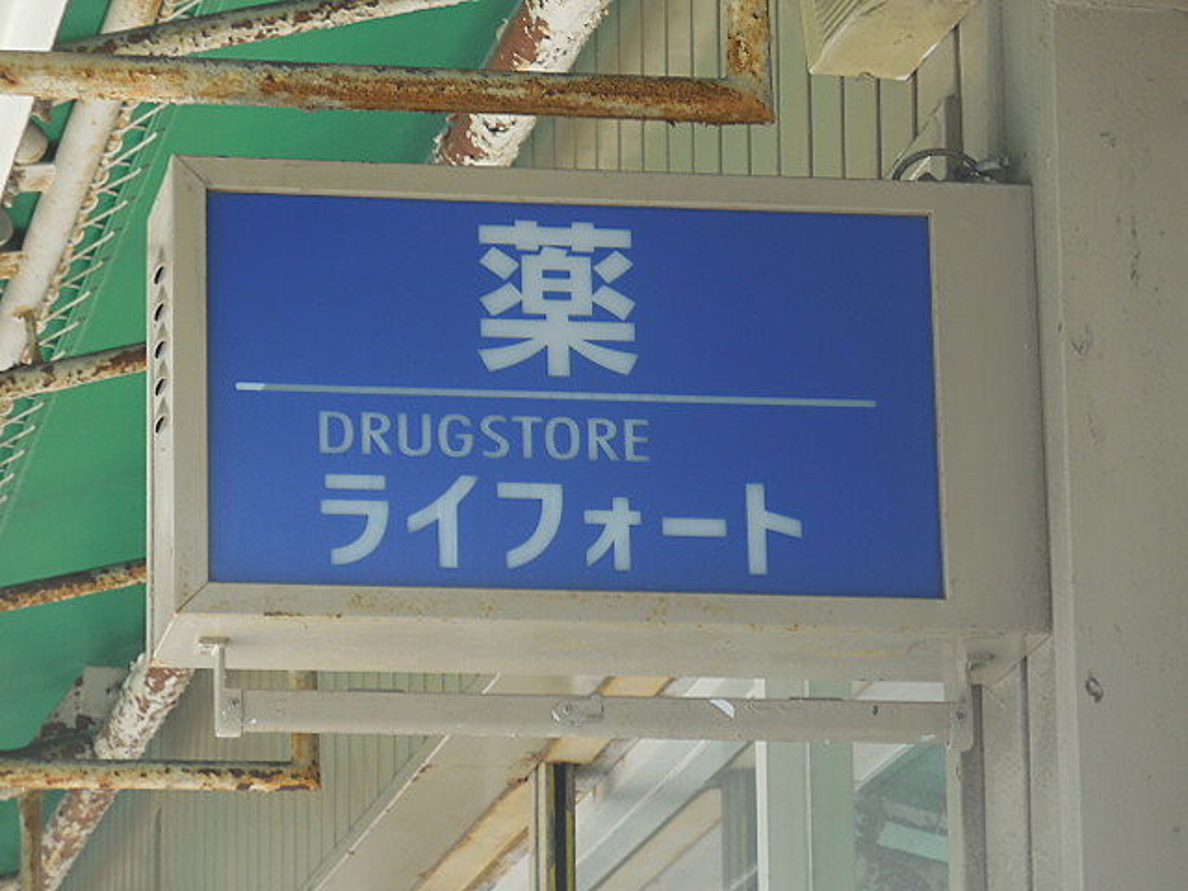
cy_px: 446
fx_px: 5869
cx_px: 594
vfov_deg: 8.7
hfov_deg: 11.6
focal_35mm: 171
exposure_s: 1/100
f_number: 5.5
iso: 125
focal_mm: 30.7
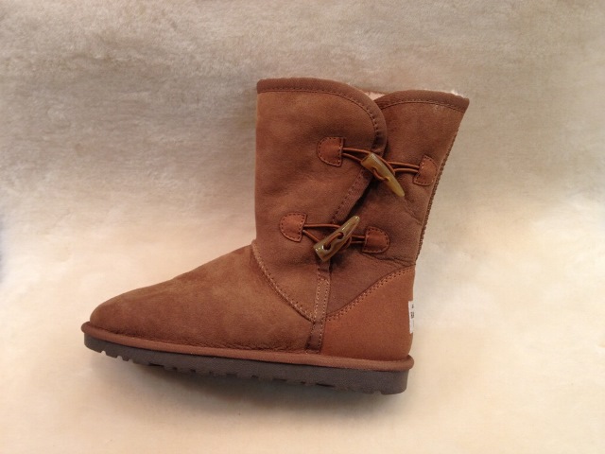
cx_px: 302
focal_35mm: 35
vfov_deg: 40.7
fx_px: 612
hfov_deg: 52.6
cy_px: 227
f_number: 2.4
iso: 80
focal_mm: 4.28
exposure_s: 1/50
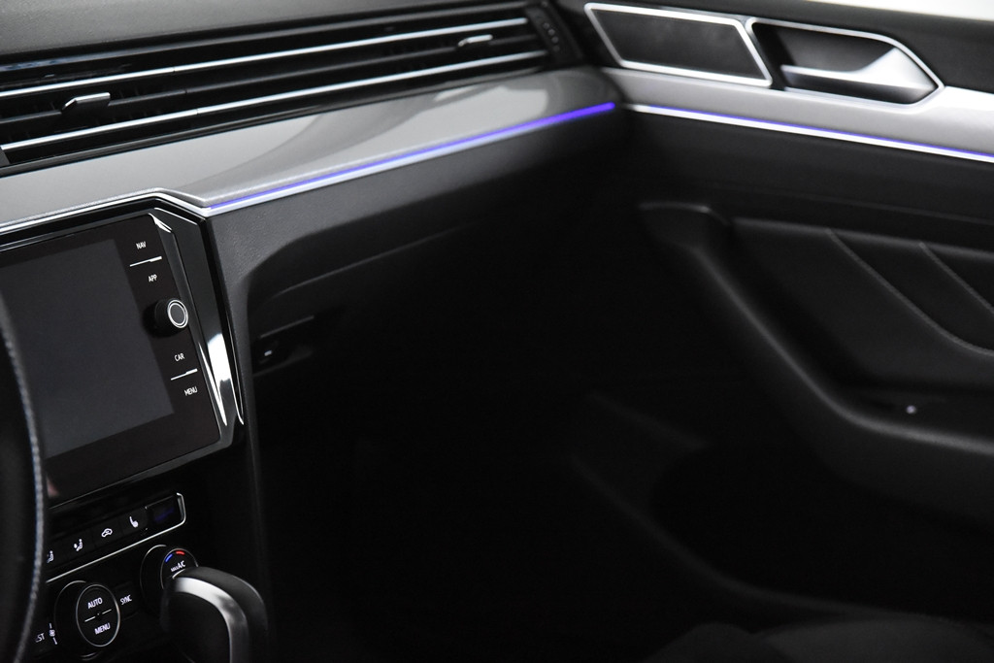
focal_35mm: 105
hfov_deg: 19.5
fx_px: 2899
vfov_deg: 13.0
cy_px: 332
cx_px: 497
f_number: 4
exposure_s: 1/125
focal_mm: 70
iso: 7200
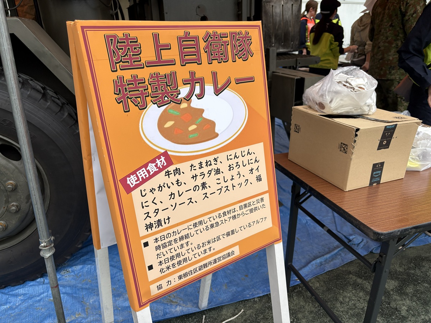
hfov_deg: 67.3
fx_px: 324
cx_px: 216
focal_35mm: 26
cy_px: 162
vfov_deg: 53.1
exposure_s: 1/1848
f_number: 1.6
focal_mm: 5.96
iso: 50
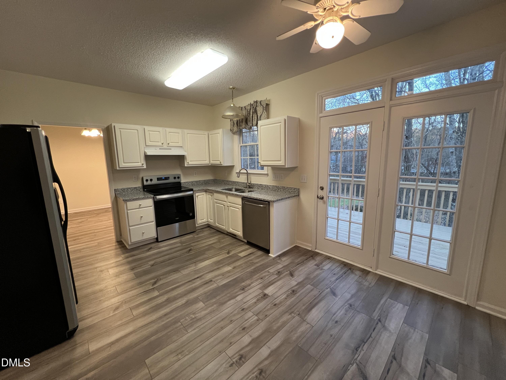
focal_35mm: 13
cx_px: 253
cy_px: 190
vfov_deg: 89.9
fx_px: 190
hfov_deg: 106.2
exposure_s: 1/60
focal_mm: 1.57
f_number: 1.8
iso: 320
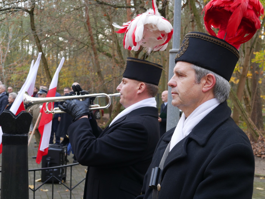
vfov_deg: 28.1
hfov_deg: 36.8
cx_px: 132
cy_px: 100
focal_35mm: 52
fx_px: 398
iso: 320
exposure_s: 1/60
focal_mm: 26
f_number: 5.3
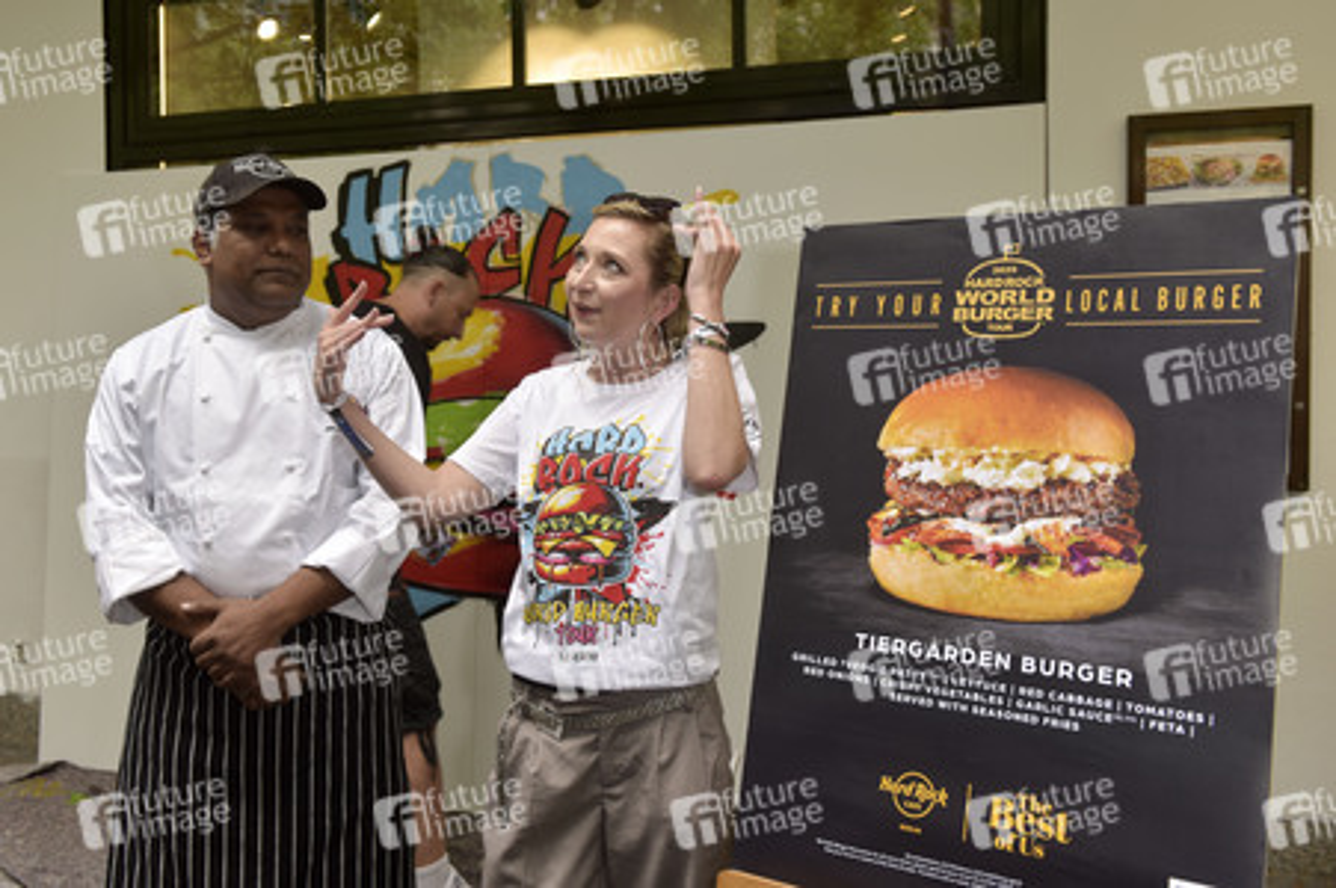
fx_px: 1187
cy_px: 444
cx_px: 668
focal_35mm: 32
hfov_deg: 58.8
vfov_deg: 41.1
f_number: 4.5
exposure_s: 1/125
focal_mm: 32
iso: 160
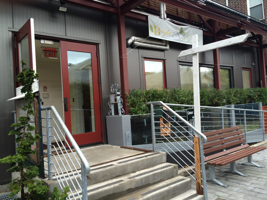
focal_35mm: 29
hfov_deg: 61.7
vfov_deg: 48.2
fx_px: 224
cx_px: 134
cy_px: 100
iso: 32
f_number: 2.2
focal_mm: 4.15
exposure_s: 1/187
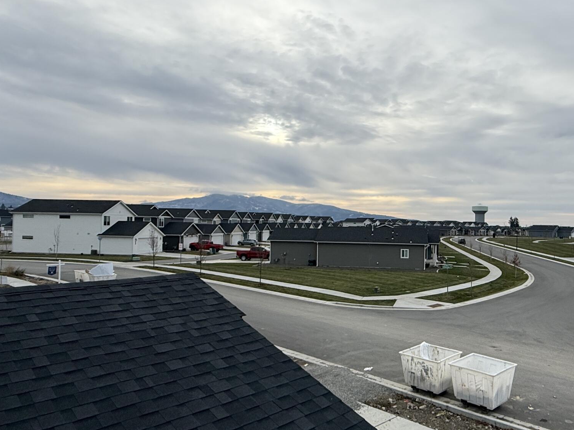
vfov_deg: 49.7
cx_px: 364
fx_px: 464
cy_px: 220
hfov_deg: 62.4
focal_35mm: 28
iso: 50
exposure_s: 1/985
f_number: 2.2
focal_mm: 2.22
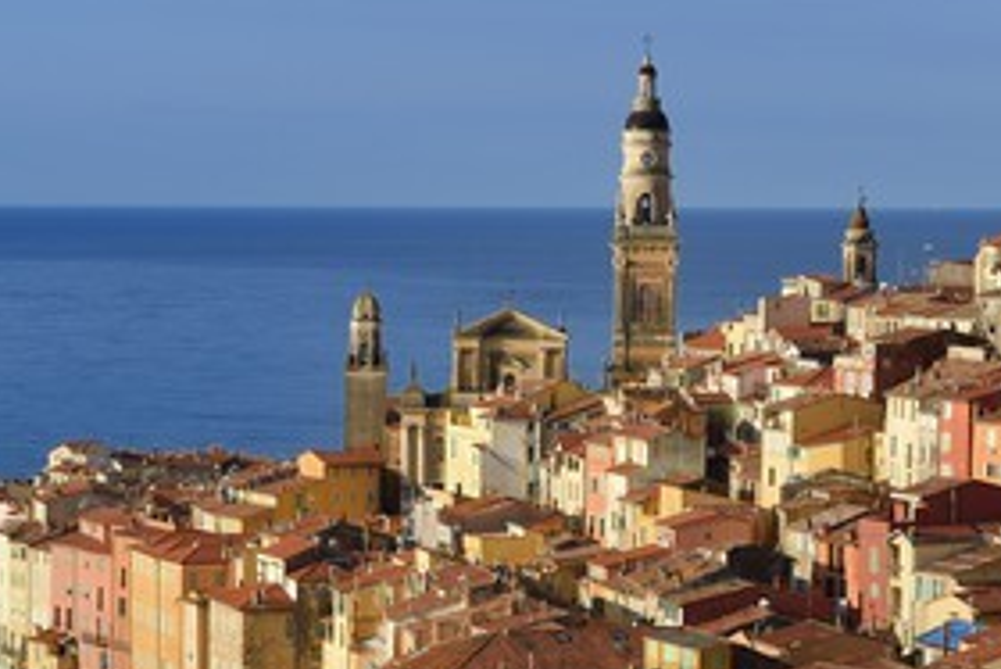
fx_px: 3756
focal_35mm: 135
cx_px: 379
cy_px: 419
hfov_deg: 15.2
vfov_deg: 10.2
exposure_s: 1/250
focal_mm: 90
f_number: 13
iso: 200
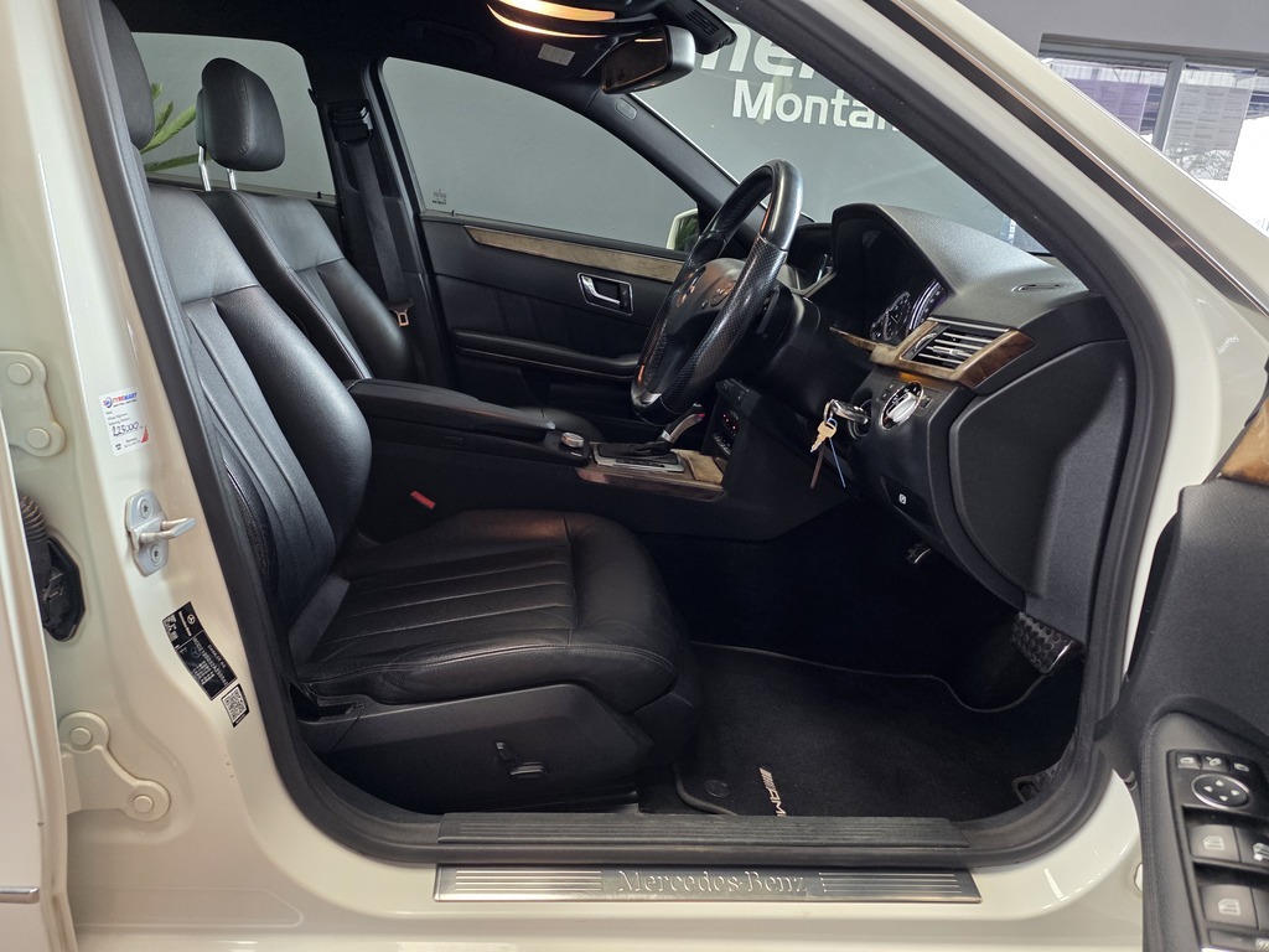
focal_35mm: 23
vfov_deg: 58.9
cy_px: 476
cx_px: 634
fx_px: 843
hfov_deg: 73.9
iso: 250
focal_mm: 6.25
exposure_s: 1/100
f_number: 1.7
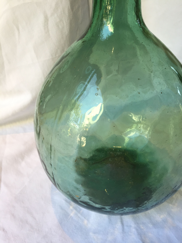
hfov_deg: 48.2
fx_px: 203
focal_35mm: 29
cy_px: 122
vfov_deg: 61.7
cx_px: 91
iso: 50
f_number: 2.2
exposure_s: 1/100
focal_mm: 4.15
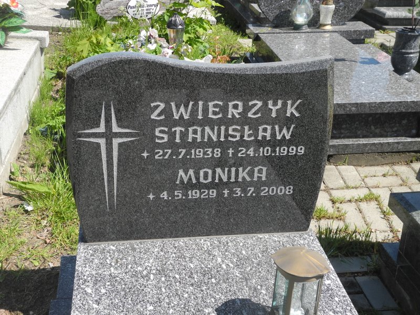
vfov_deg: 29.1
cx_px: 210
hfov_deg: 38.2
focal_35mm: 50
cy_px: 158
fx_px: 607
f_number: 3.5
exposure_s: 1/640
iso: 100
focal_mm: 10.7
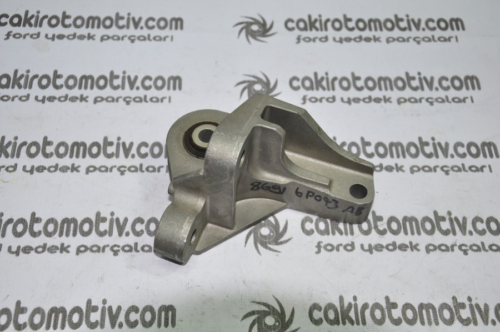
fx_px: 791
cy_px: 166
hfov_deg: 35.1
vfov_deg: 23.7
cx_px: 250
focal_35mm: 57
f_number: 5.6
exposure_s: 1/50
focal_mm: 38
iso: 200
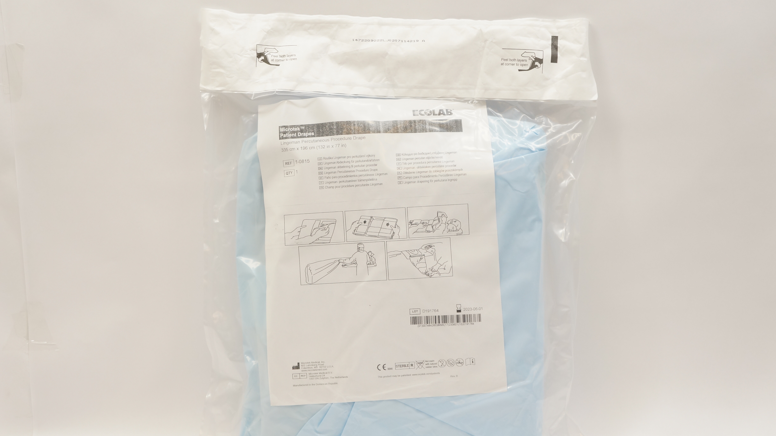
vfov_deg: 21.1
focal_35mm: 57
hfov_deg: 36.6
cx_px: 390
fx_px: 1173
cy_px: 241
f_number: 5.6
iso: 400
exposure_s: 1/80
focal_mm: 36
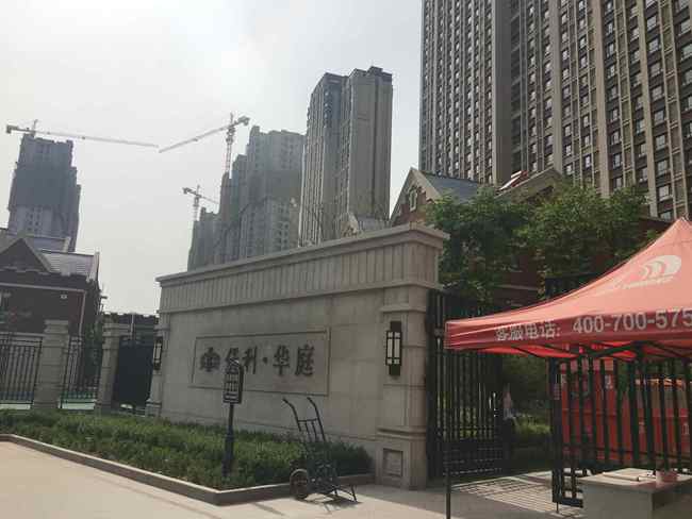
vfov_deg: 48.3
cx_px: 346
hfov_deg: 61.6
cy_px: 260
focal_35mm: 29
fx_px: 580
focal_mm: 4.15
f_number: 2.2
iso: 25
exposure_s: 1/3846
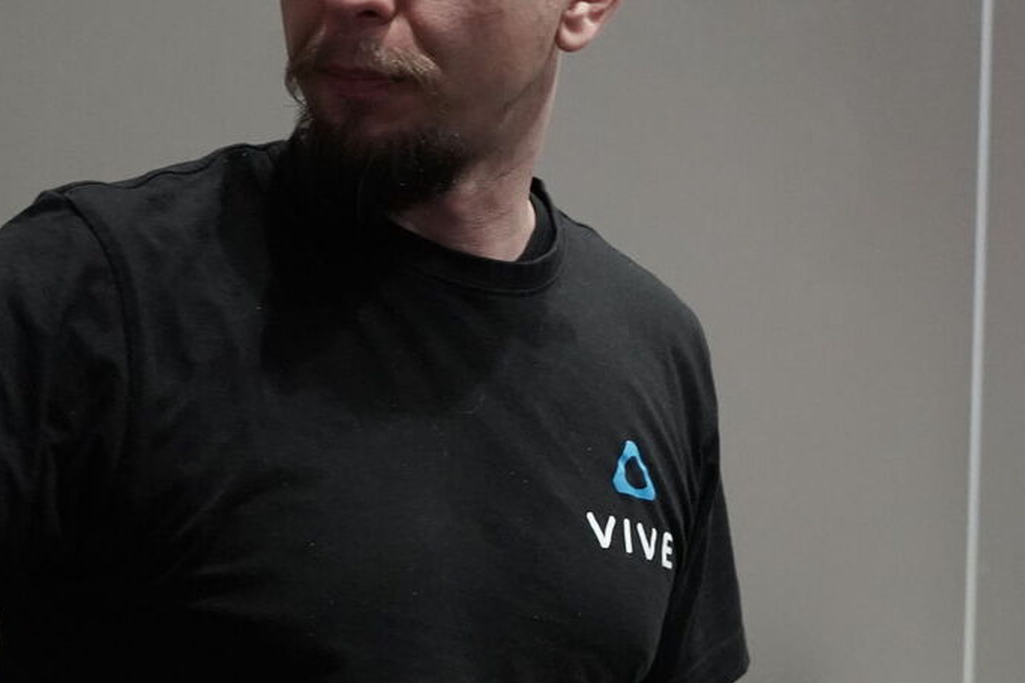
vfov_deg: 13.2
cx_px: 749
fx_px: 2960
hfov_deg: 19.5
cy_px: 384
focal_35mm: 104
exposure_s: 1/160
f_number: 4
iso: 6400
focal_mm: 37
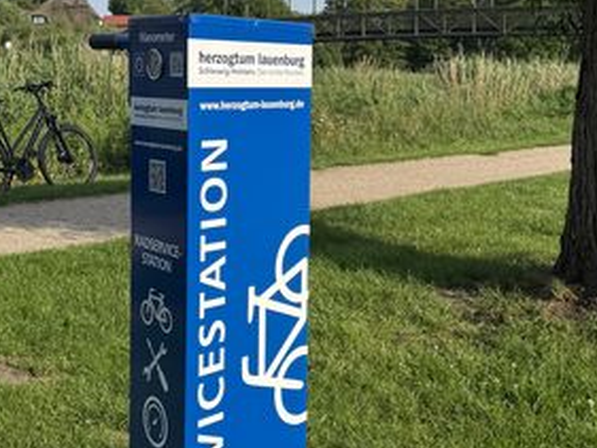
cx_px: 314
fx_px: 707
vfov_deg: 34.5
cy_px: 330
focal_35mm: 41
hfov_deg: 45.7
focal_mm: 6.76
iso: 80
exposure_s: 1/3802
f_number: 1.78
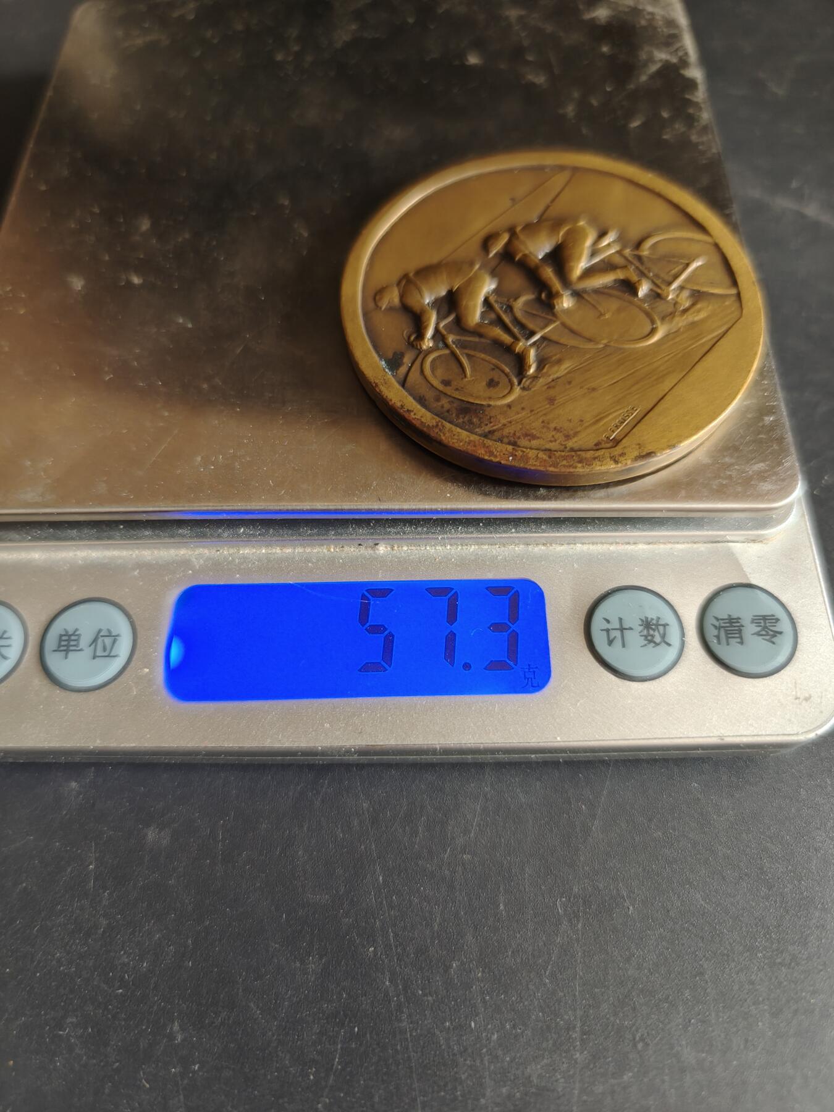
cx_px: 417
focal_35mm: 23
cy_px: 556
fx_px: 739
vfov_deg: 73.9
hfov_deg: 58.9
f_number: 1.6
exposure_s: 1/100
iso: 640
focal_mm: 6.06
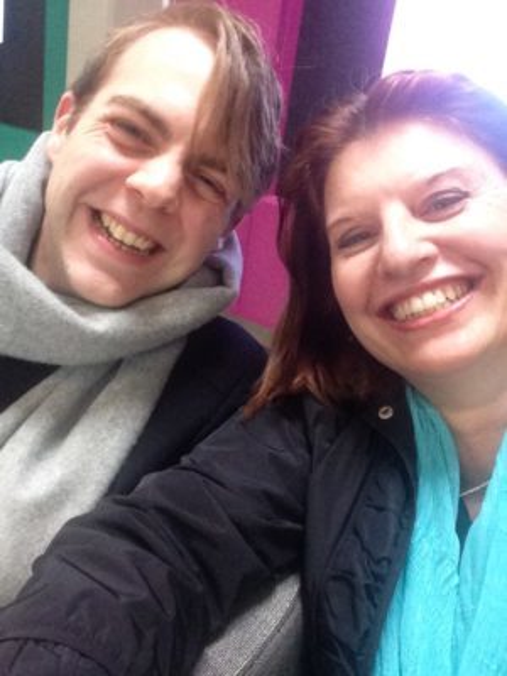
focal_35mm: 33
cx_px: 254
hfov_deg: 42.9
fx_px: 644
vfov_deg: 55.4
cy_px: 338
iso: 320
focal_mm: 2.15
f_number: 2.4
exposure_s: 1/24
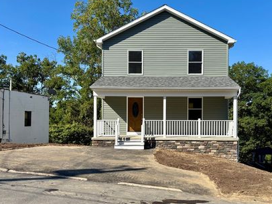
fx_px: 252
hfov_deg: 56.4
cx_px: 163
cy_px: 117
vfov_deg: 44.1
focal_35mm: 32
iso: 50
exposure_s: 1/3205
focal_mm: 5.96
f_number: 1.6
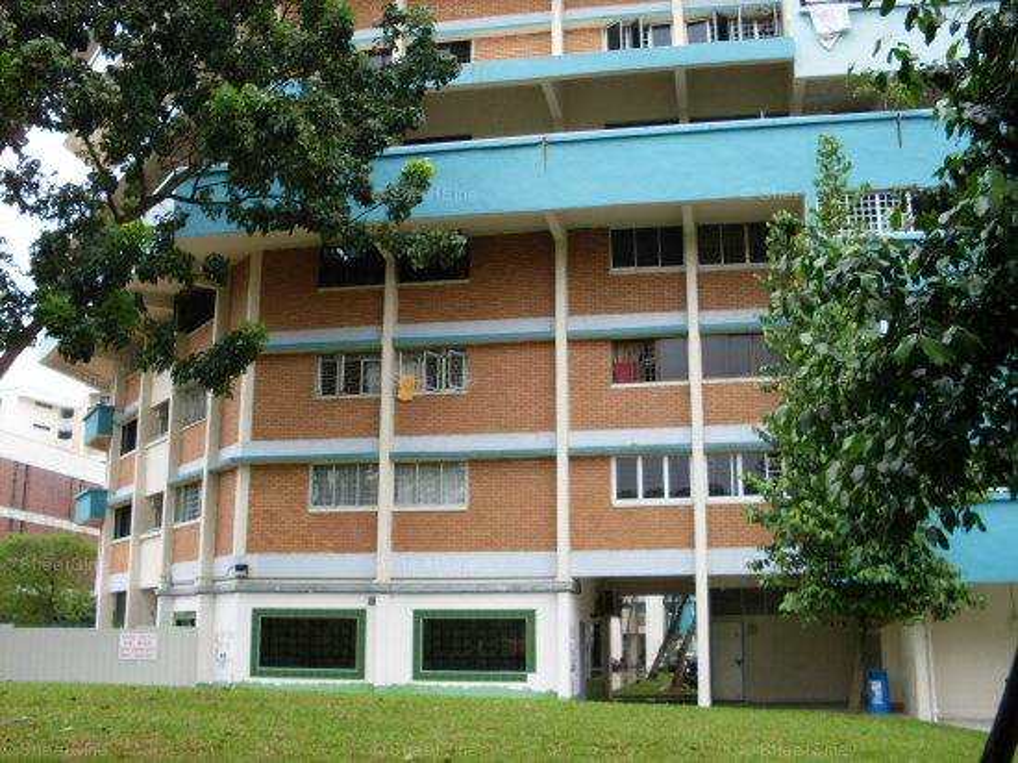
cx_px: 509
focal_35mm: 38
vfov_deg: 37.7
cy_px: 382
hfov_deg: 49.0
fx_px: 1117
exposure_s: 1/90
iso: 80
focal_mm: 6.3
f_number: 2.8
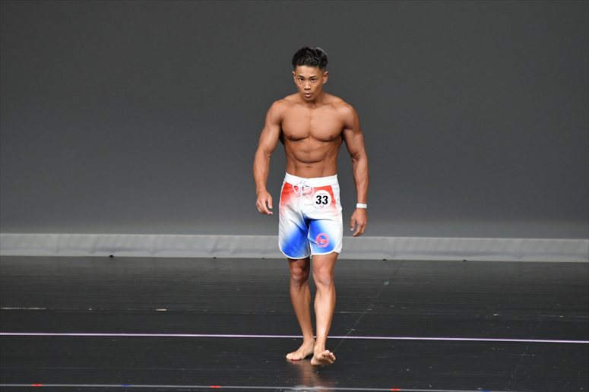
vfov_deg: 4.0
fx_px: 5642
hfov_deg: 6.0
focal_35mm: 345
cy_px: 196
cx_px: 294
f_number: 5.6
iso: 4000
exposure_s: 1/400
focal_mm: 230
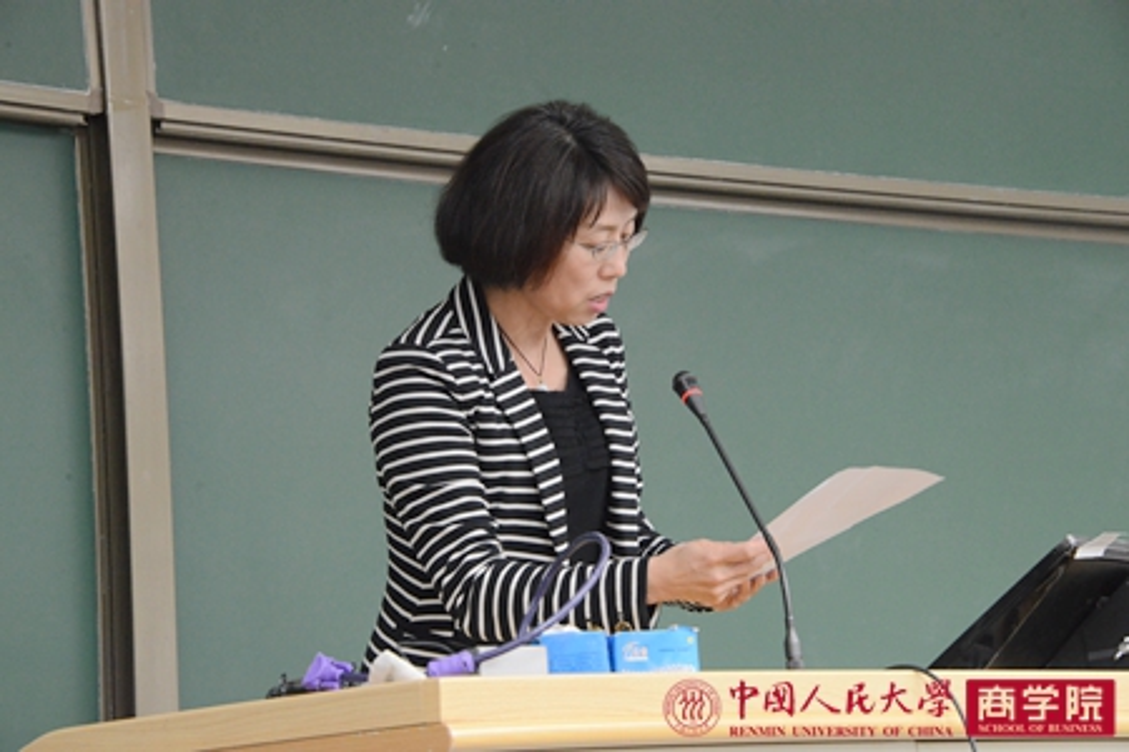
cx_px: 564
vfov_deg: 11.8
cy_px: 376
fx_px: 3638
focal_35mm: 116
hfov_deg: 17.6
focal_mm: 116
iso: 6400
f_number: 11
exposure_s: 1/15
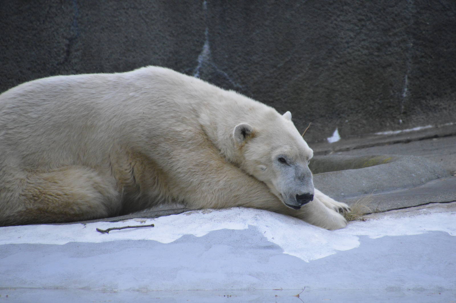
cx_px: 228
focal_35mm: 450
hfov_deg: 4.6
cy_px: 152
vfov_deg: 3.0
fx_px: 5695
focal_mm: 300
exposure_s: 1/500
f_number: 6.3
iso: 2200
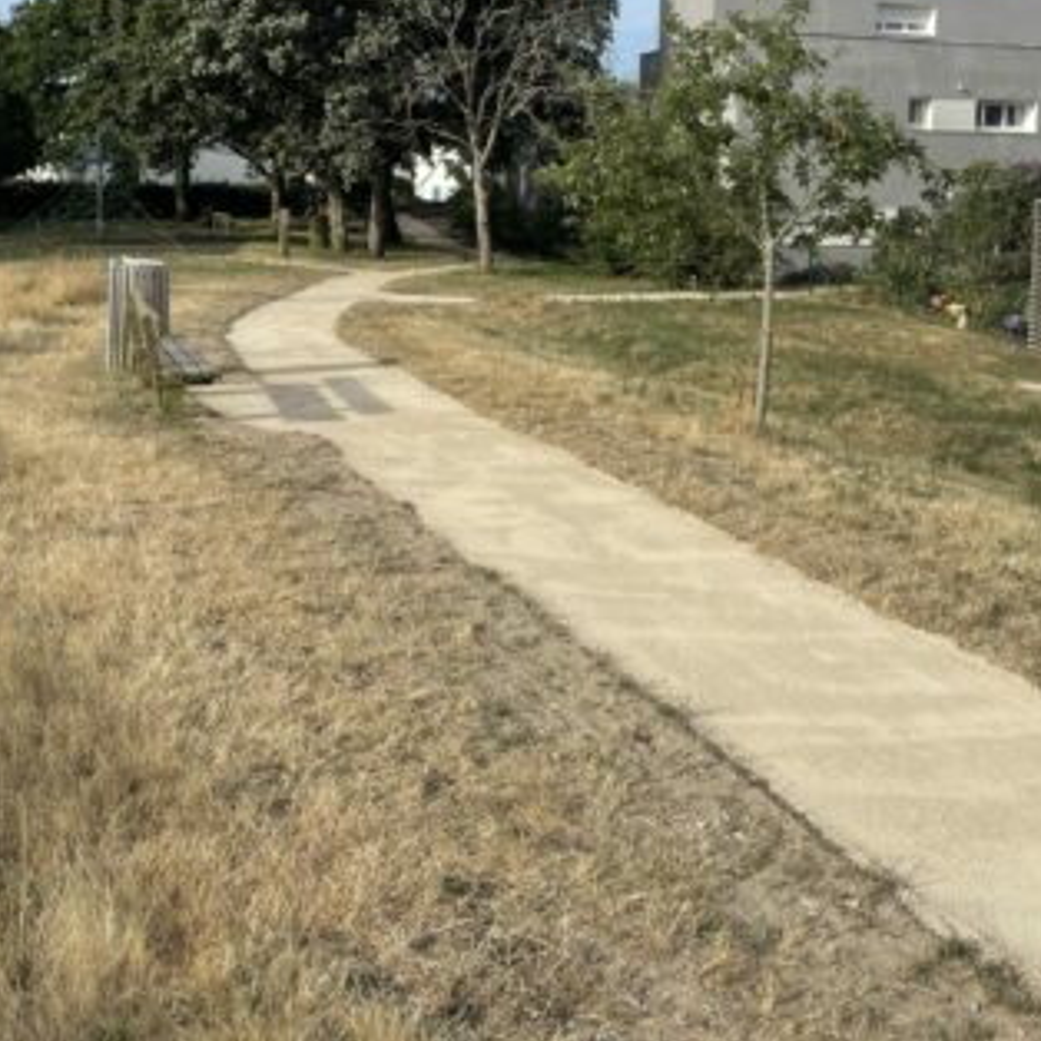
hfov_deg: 43.7
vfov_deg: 42.2
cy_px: 235
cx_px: 448
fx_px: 1293
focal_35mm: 38
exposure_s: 1/2882
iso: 32
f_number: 1.6
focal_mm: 4.2
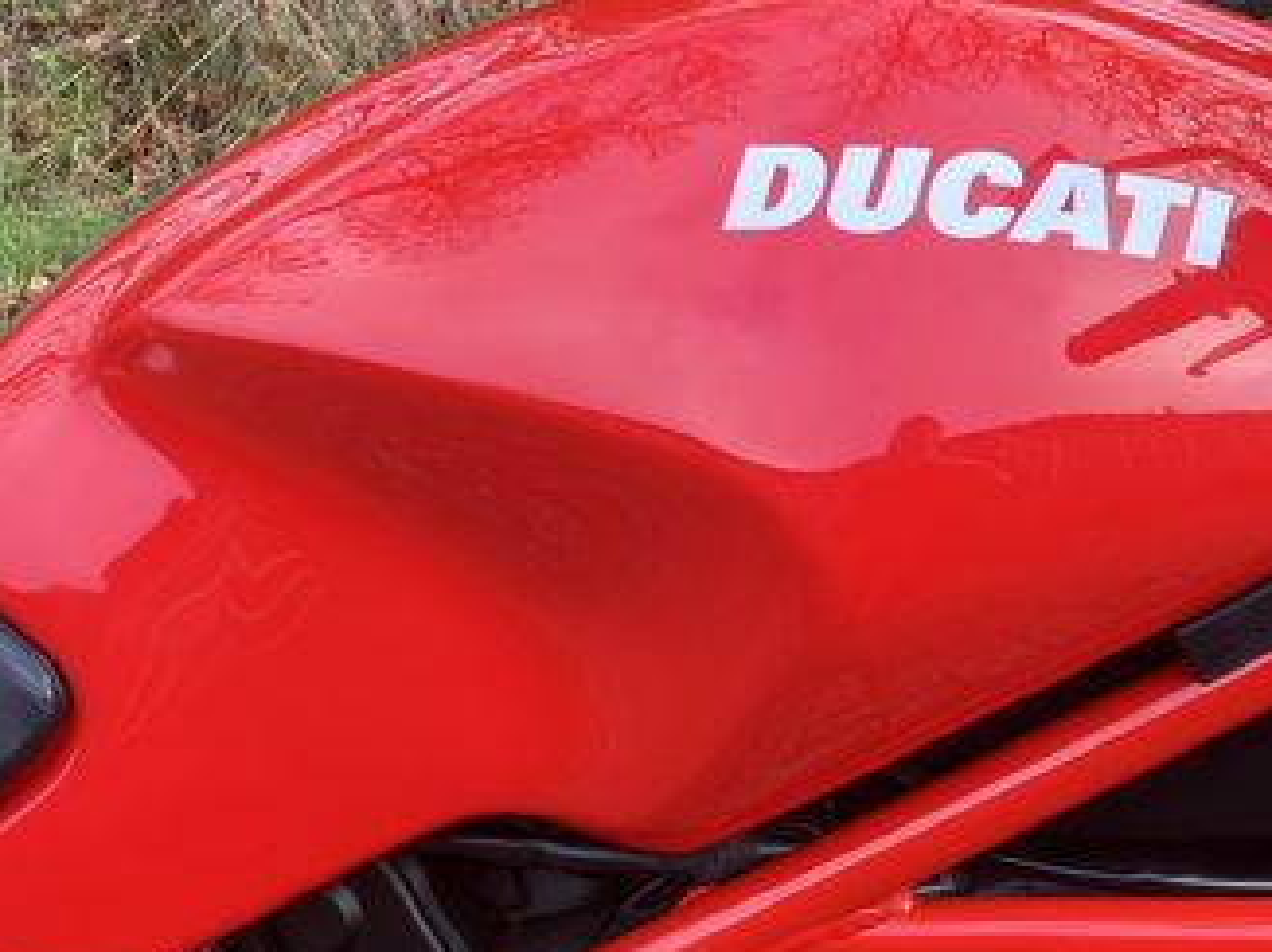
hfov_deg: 34.7
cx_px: 808
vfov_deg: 26.5
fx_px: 2020
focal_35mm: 55
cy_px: 499
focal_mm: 3.99
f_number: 1.8
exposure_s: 1/121
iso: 64
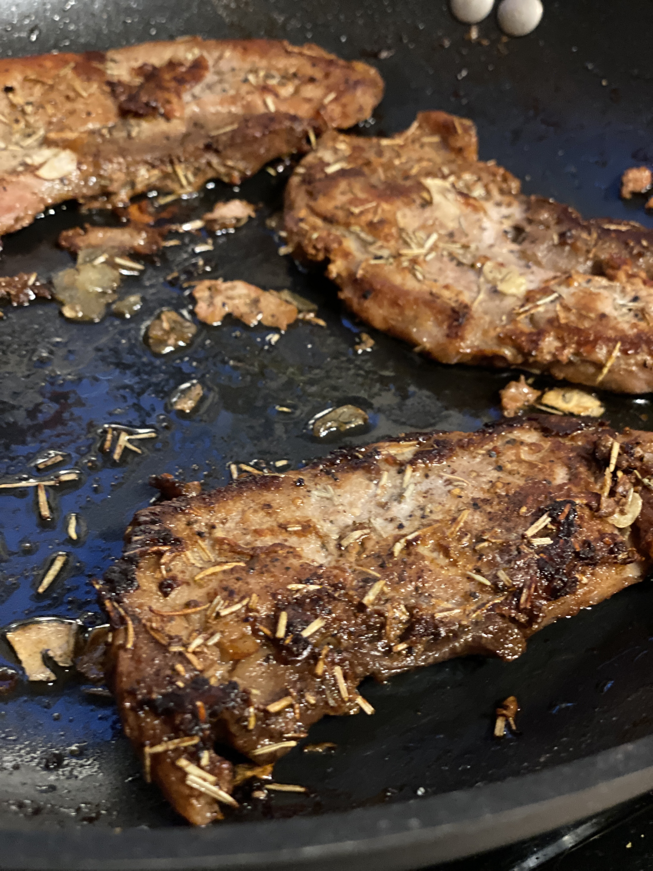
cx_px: 326
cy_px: 436
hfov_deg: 28.0
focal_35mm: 52
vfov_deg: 36.8
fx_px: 1308
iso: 500
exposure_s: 1/15
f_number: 2
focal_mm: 6
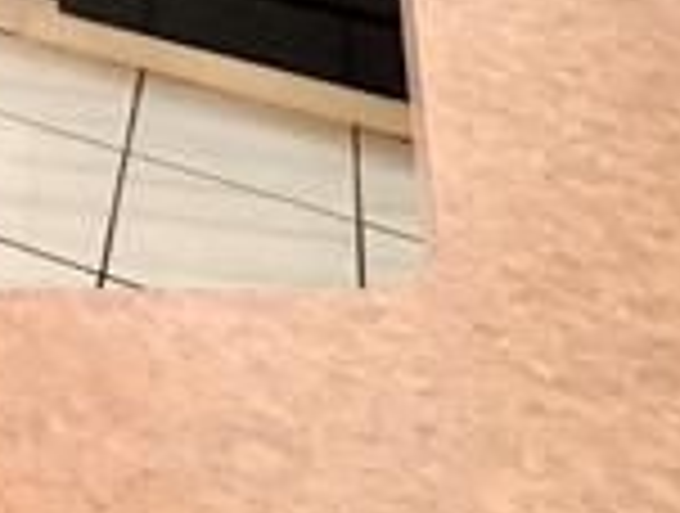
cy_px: -486
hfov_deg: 19.2
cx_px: -572
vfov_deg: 16.0
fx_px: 1457
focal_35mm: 74
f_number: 2.2
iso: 125
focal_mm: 2.22
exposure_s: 1/120
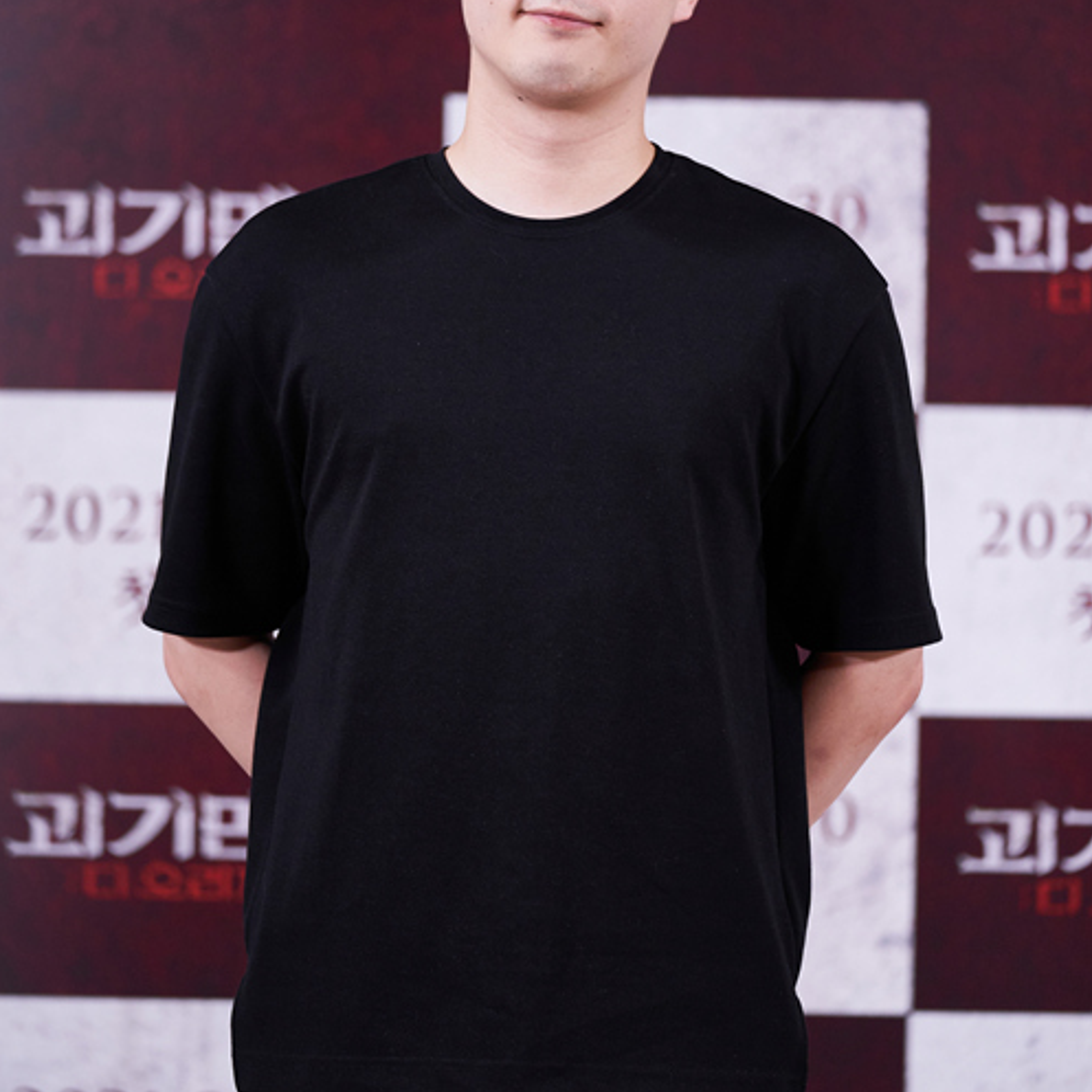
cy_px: 406
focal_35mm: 200
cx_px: 545
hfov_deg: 8.7
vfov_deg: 8.7
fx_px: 7138
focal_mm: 156
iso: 500
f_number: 2.8
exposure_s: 1/160
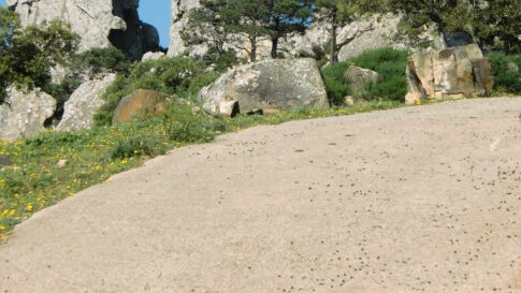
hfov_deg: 16.4
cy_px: 19
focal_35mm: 131
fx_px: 1810
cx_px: 292
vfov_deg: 9.2
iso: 64
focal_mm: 13.6
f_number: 10.5
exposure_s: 1/125
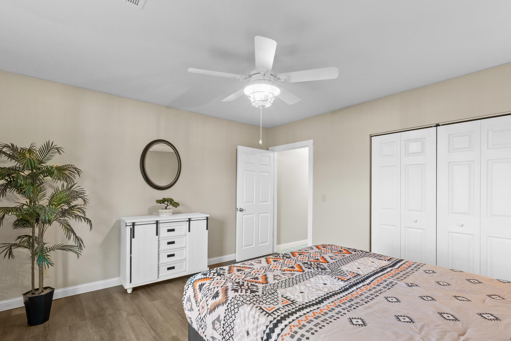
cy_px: 188
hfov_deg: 93.3
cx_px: 252
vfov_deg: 70.3
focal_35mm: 17
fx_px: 241
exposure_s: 2
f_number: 9
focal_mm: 10
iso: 200
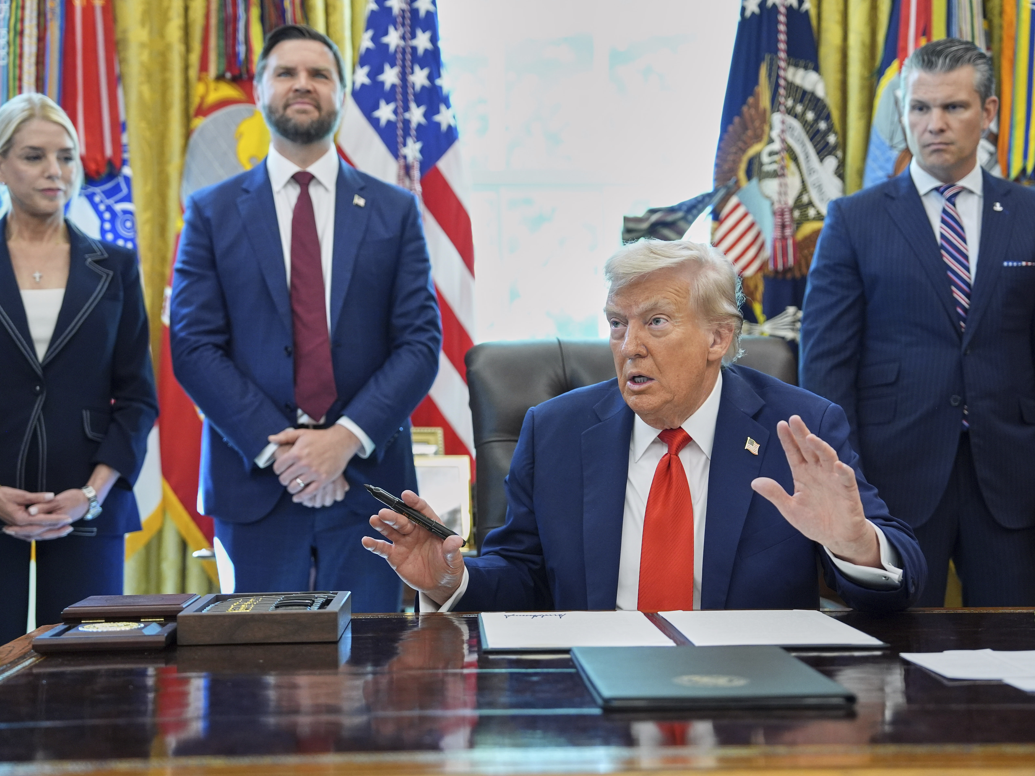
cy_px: 384
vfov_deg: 26.1
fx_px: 1674
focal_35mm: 56
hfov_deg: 34.4
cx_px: 523
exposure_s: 1/125
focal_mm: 51
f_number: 2.8
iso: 2000
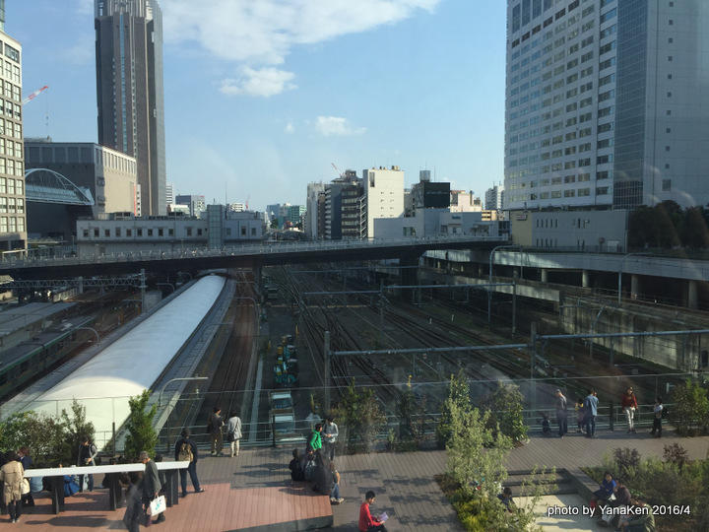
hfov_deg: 61.7
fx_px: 594
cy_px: 266
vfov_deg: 48.2
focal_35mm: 29
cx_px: 354
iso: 32
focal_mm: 4.2
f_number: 2.2
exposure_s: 1/1799
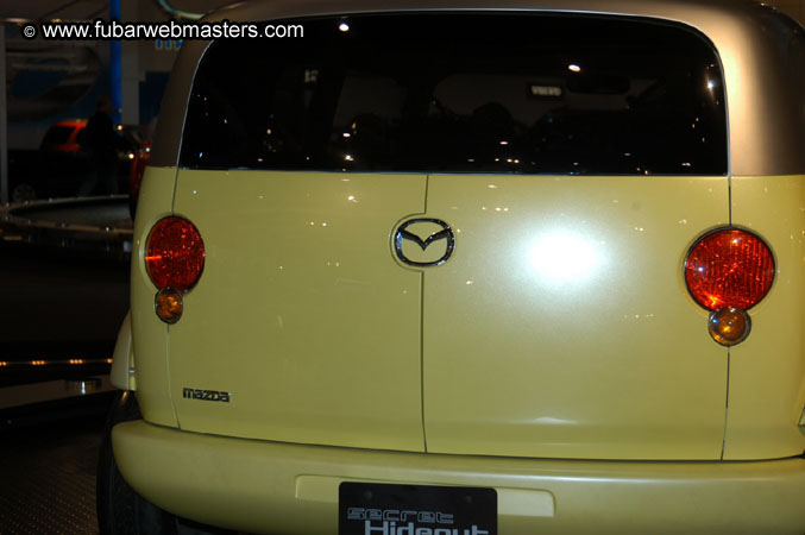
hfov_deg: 27.0
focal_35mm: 75
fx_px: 1675
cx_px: 402
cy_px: 268
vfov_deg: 18.1
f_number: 5
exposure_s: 1/60
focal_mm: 50
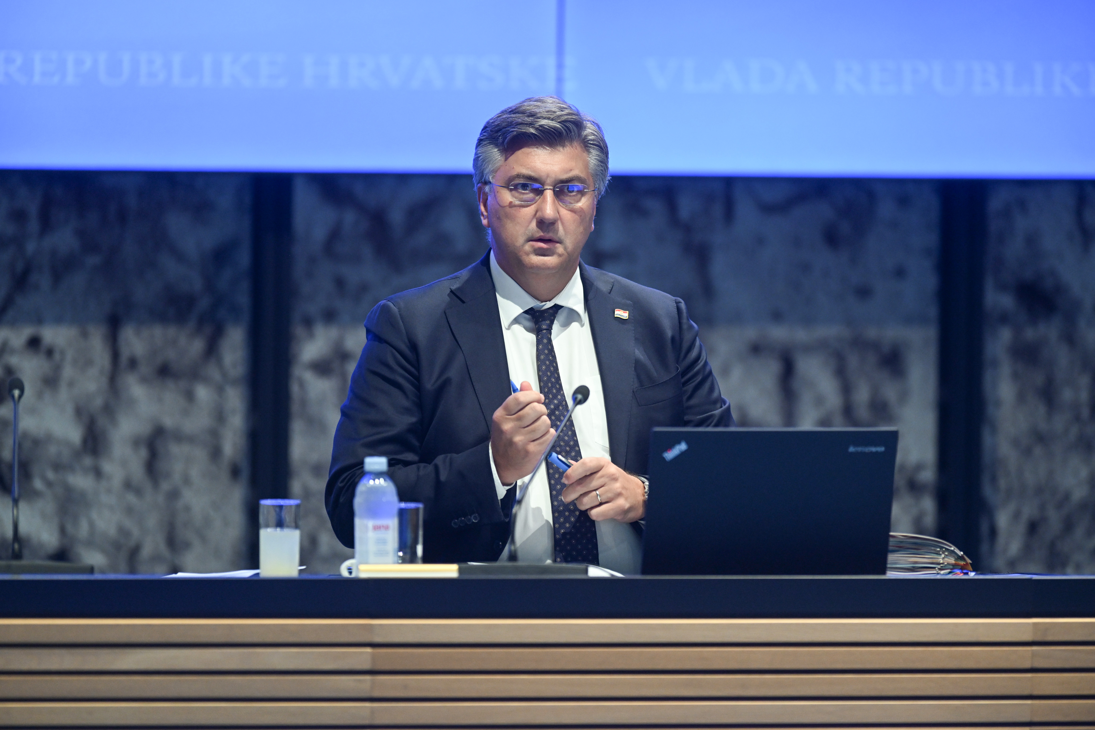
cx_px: 548
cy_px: 365
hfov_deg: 6.9
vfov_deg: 4.6
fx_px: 9124
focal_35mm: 300
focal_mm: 300
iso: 2000
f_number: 2.8
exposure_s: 1/200
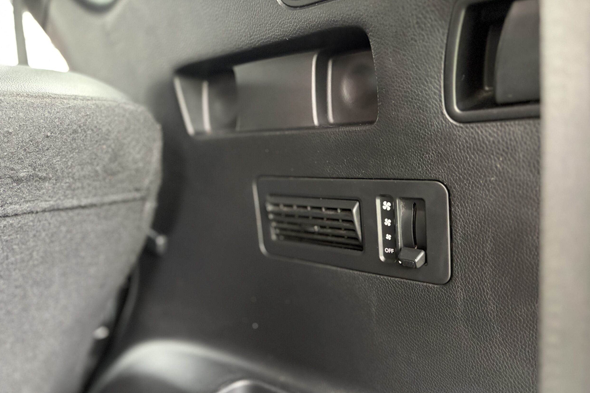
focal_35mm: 28
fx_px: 459
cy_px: 228
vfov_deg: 46.2
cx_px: 293
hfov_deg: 65.5
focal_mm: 5.96
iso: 640
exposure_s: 1/30
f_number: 1.6
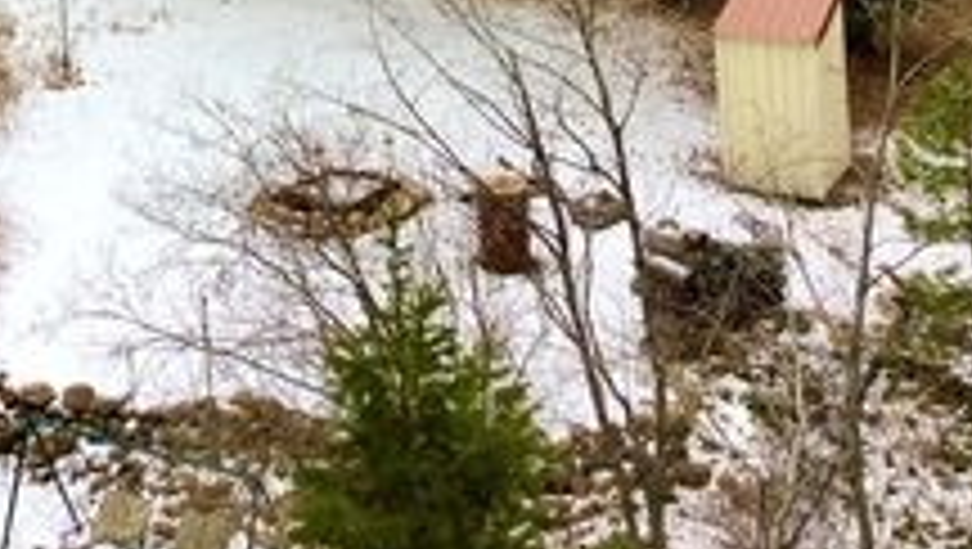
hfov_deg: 26.7
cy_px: -250
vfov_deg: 14.6
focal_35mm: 78
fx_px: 2012
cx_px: 225
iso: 32
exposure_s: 1/120
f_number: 2.4
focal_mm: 3.3
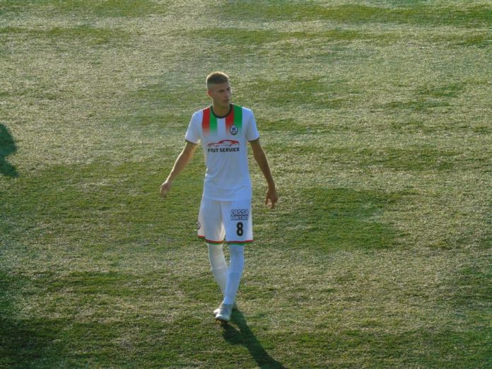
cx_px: 246
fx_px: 3454
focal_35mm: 243
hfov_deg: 8.1
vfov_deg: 6.1
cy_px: 184
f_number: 4.8
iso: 80
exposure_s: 1/250
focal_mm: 43
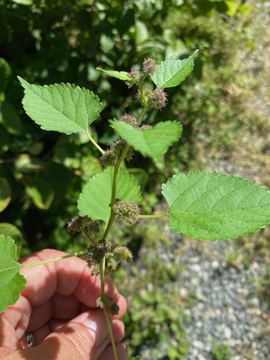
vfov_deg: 67.3
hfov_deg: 53.1
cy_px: 180
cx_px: 135
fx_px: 270
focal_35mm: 26
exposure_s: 1/1330
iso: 32
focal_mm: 4.25
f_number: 1.8
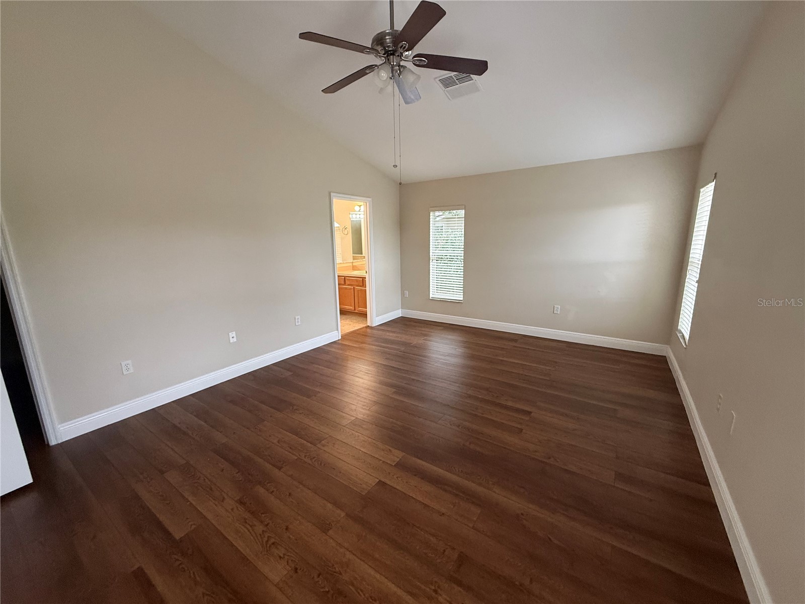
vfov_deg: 85.7
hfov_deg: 102.1
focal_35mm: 14
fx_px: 326
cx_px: 402
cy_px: 302
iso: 320
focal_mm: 2.22
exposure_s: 1/60
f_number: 2.2
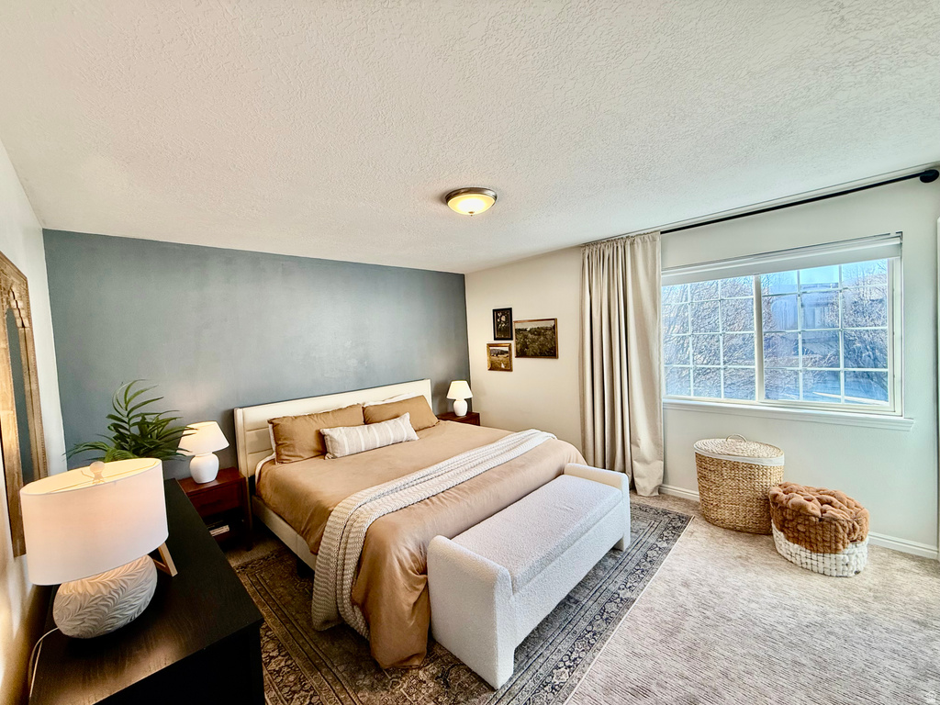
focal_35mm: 14
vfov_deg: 85.7
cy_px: 352
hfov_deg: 102.1
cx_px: 470
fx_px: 380
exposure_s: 1/120
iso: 125
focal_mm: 2.22
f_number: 2.2
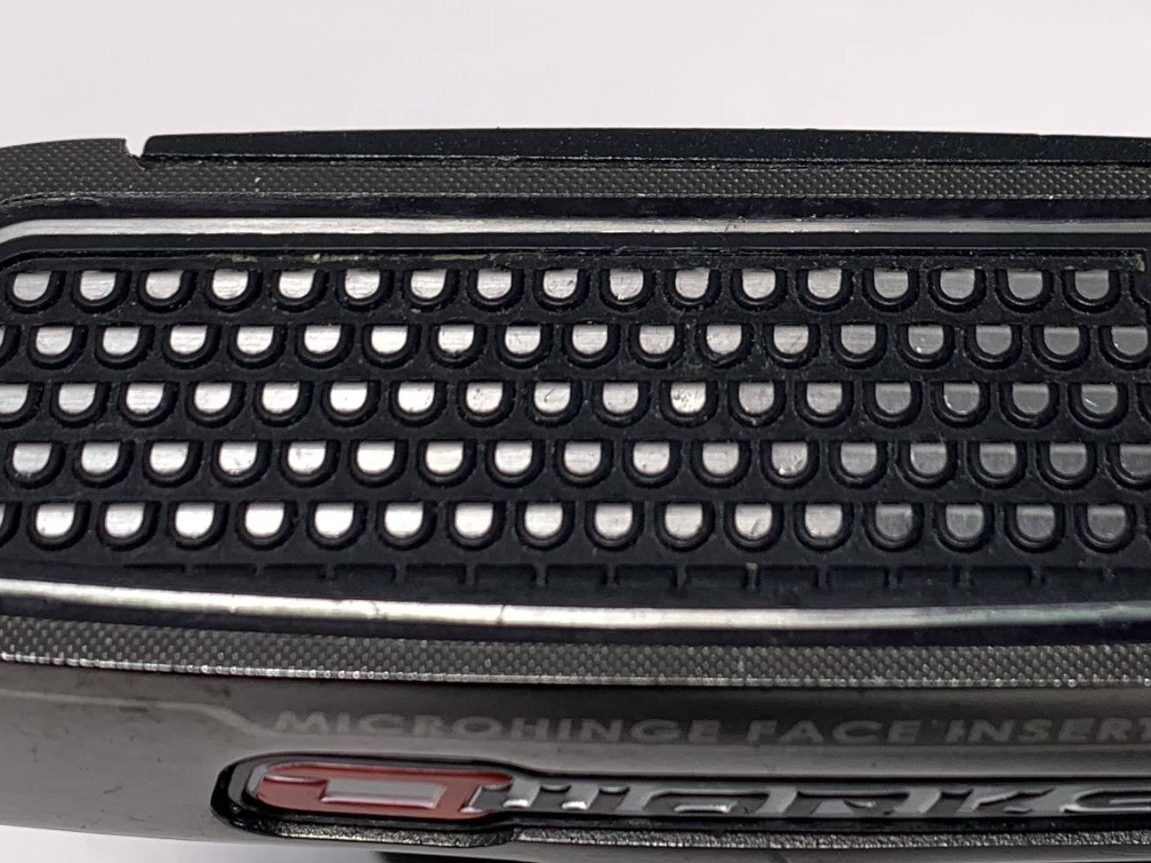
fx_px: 2694
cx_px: 717
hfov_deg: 24.1
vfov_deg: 18.1
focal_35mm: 81
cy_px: 257
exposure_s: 1/336
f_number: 1.8
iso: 25
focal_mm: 4.25
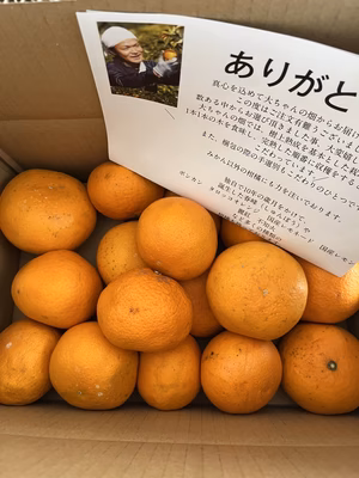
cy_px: 239
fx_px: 360
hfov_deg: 53.1
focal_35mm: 26
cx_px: 180
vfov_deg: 67.3
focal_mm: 5.1
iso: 500
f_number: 1.6
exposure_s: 1/60
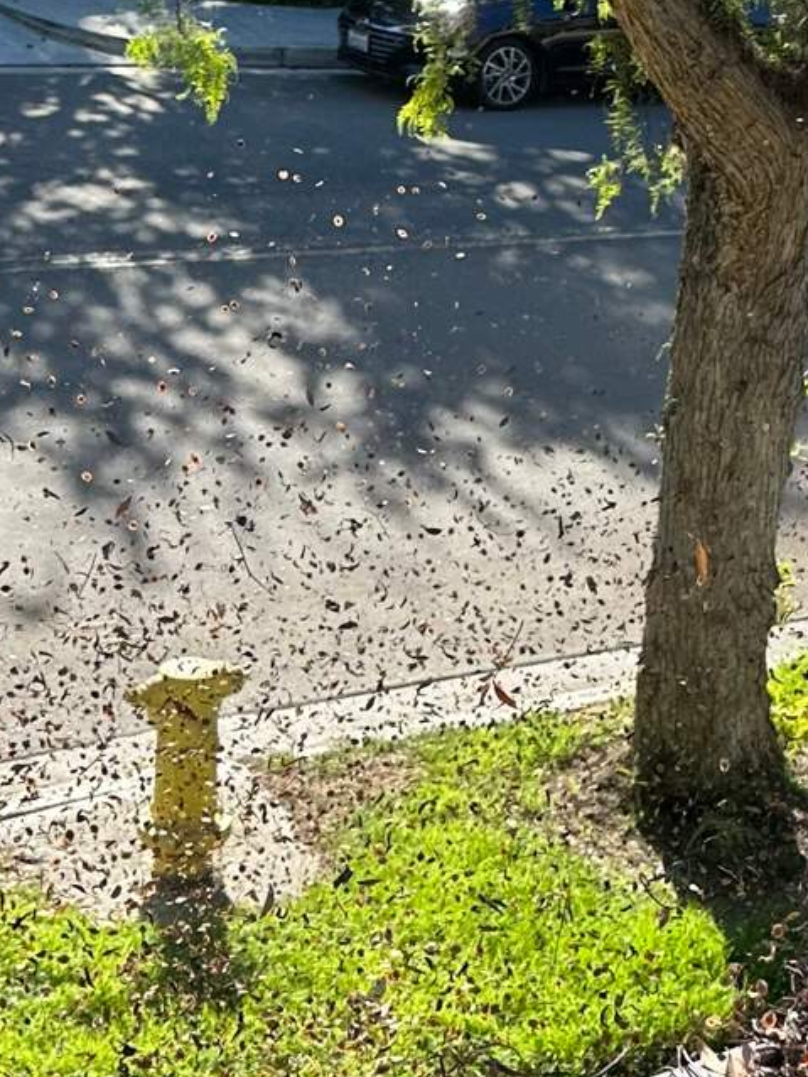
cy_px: 505
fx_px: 2395
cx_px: 769
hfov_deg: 18.7
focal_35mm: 77
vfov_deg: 25.3
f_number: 1.78
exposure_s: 1/1321
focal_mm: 6.86
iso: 80
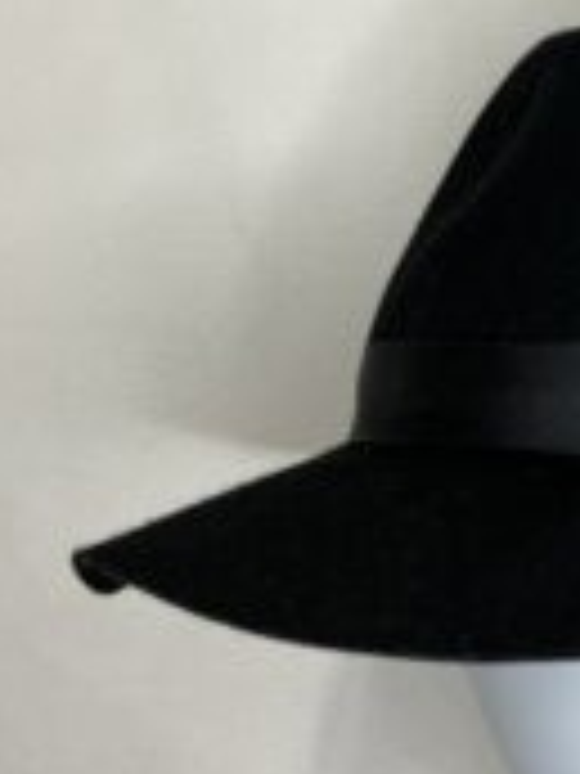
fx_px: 1452
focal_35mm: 65
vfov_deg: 29.2
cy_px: 166
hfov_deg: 21.3
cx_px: 652
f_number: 1.8
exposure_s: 1/100
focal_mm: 3.99
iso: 80
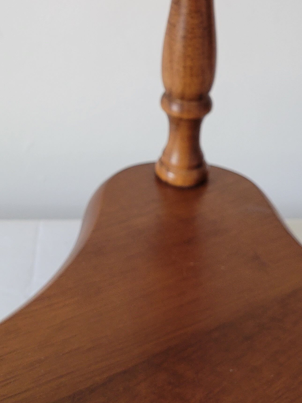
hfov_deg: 24.0
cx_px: 111
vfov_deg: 29.1
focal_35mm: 61
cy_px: -23
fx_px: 710
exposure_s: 1/100
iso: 200
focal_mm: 5.4
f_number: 1.8
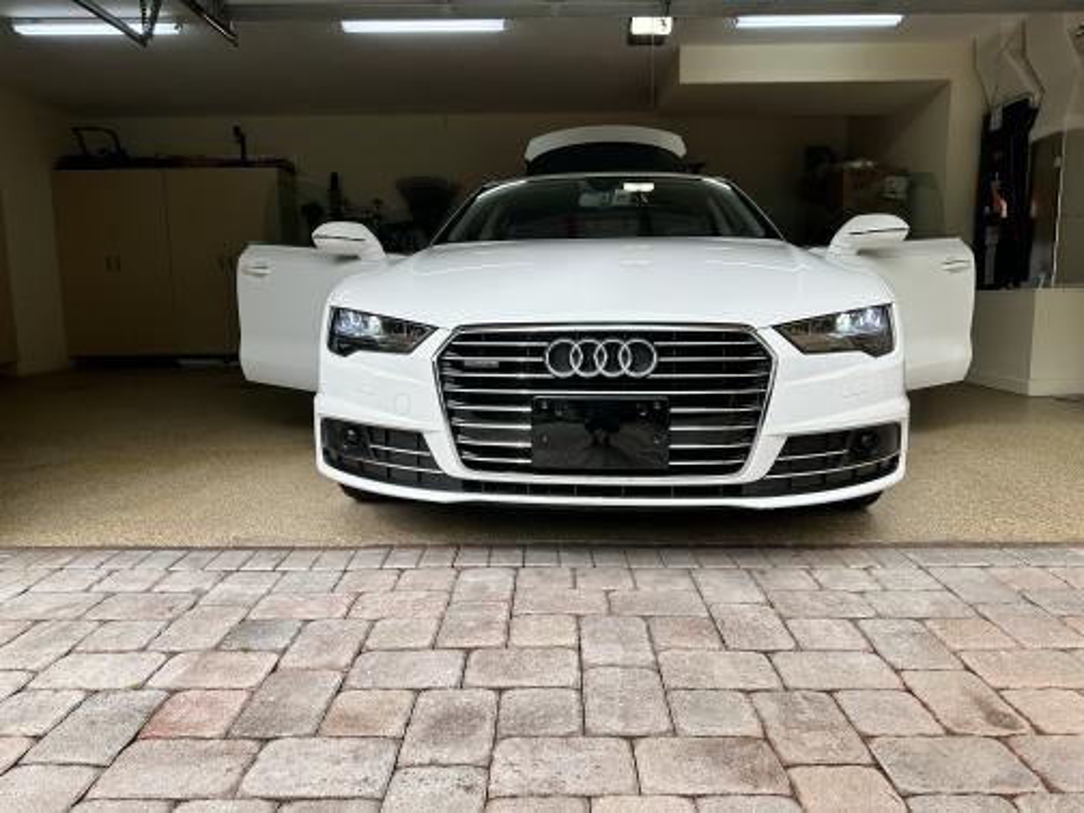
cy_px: 406
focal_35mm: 24
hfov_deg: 71.6
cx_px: 542
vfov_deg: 56.8
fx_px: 752
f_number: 1.78
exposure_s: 1/1374
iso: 80
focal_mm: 6.86
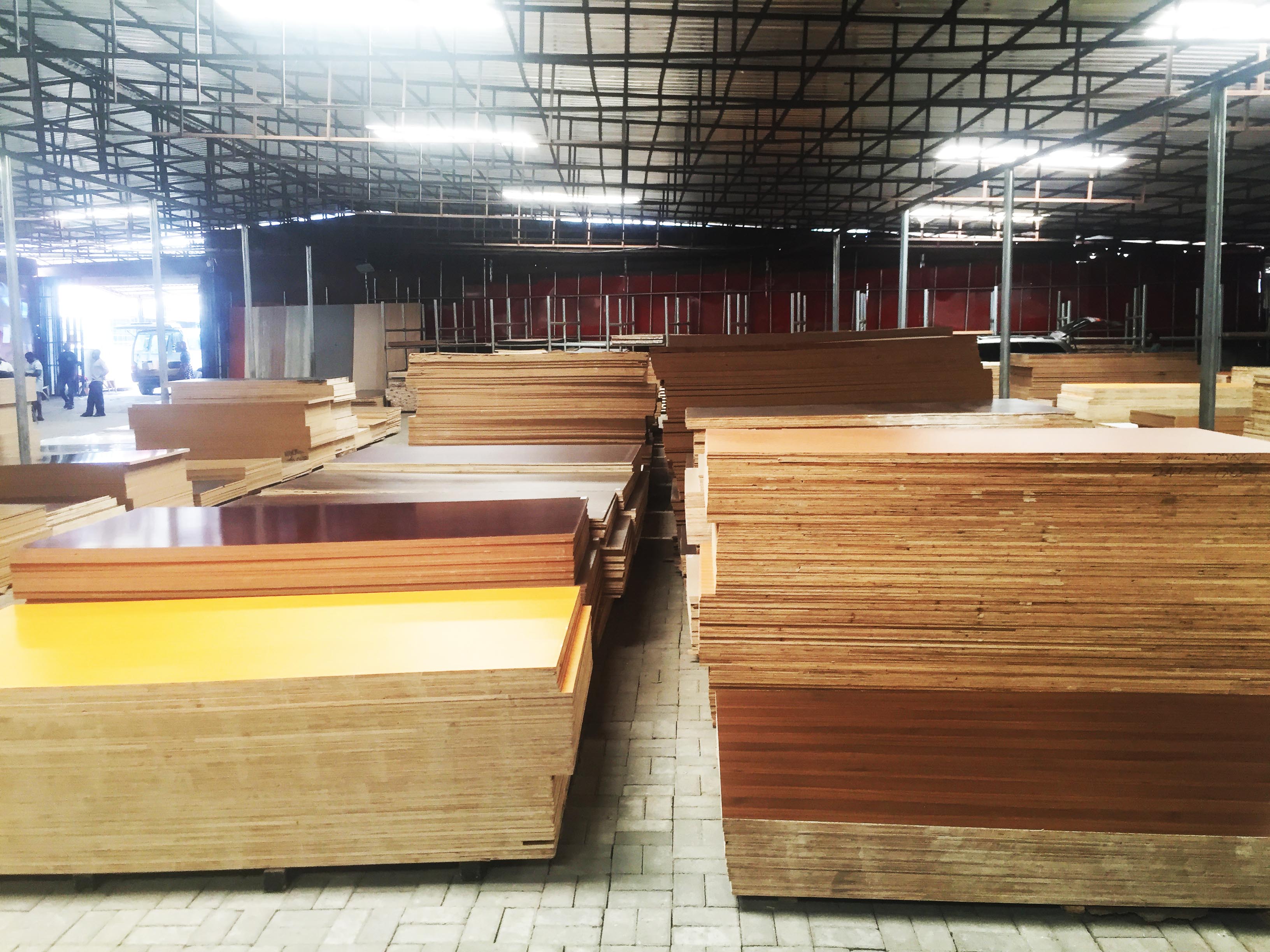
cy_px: 476
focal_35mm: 29
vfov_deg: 48.2
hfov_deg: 61.7
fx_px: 1064
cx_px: 635
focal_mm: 4.15
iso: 80
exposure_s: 1/33
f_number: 2.2
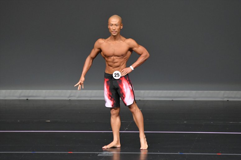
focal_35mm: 375
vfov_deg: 3.7
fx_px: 2509
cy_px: 80
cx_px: 120
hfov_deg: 5.5
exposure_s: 1/400
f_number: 5.6
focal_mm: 250
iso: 4000
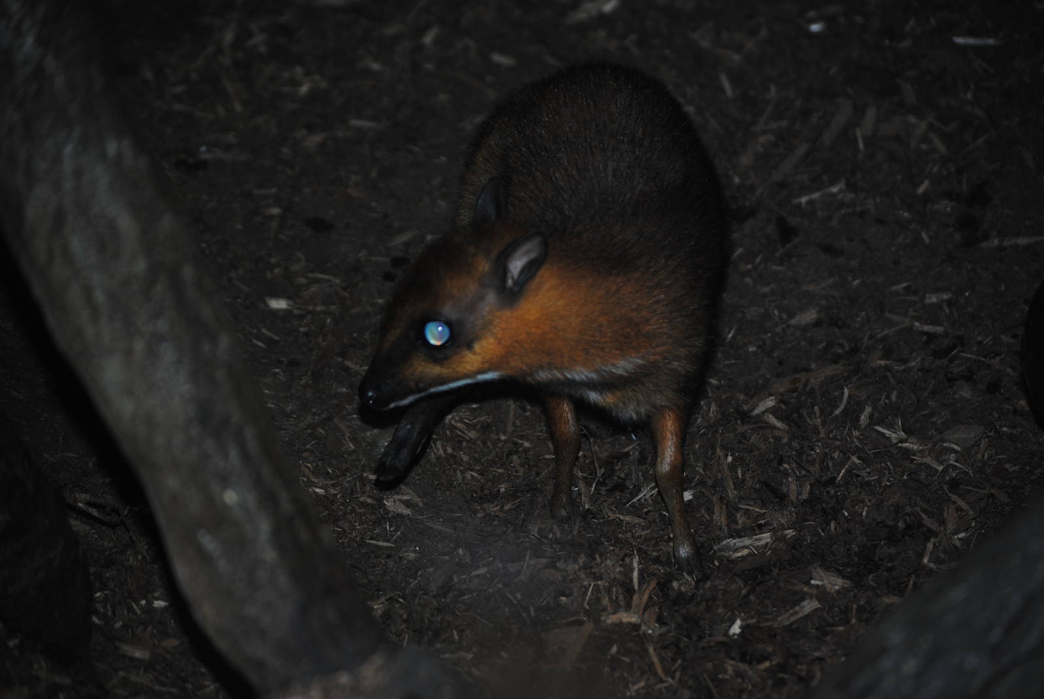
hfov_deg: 16.6
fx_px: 3571
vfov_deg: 11.2
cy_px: 350
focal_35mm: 123
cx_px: 522
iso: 200
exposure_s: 1/60
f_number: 4.2
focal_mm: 82
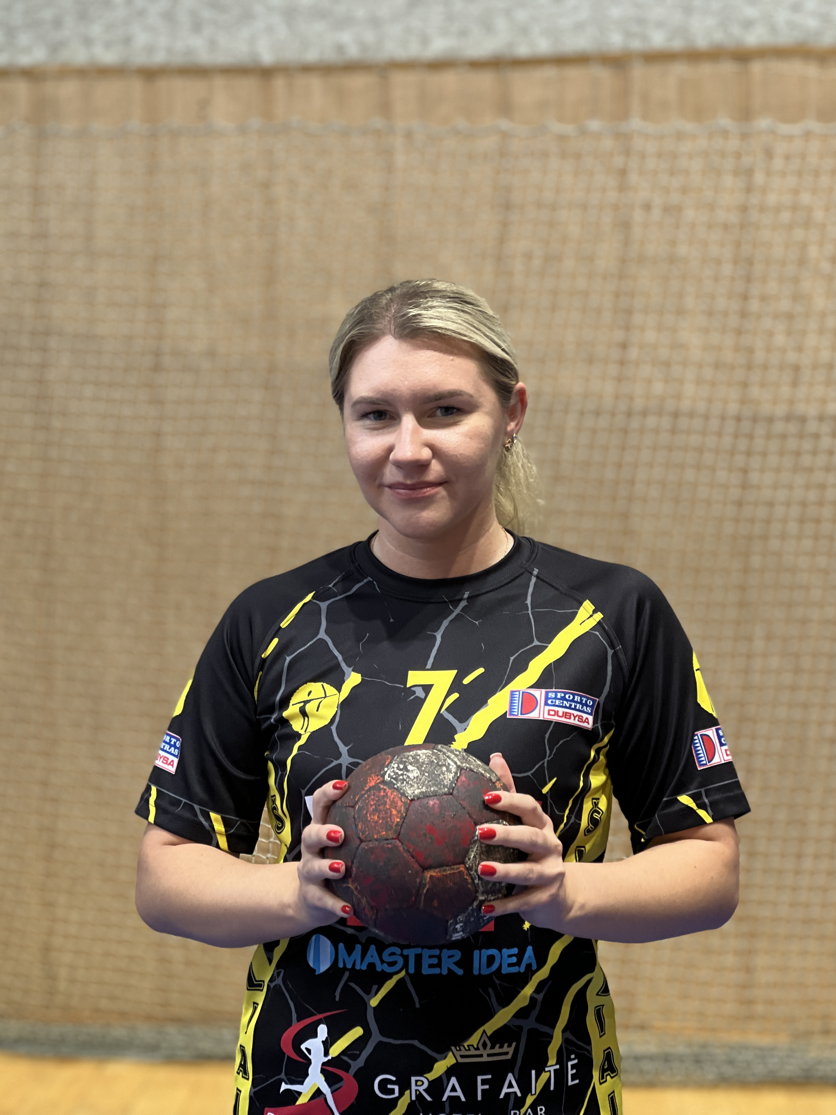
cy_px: 567
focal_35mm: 79
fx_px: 2544
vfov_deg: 24.7
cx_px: 412
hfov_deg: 18.7
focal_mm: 9
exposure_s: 1/33
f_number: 2.8
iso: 200
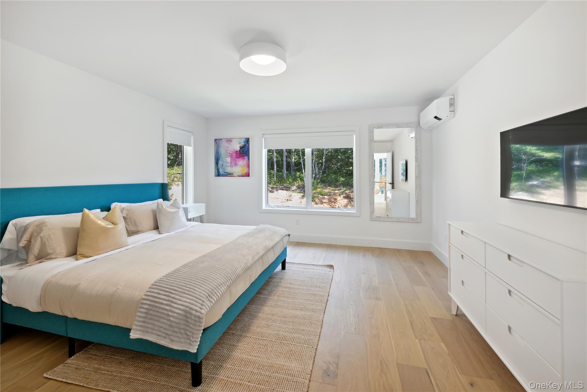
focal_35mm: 14
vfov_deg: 81.2
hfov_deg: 104.3
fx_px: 228
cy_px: 196
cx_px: 294
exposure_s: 1/80
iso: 200
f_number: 8
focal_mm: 14
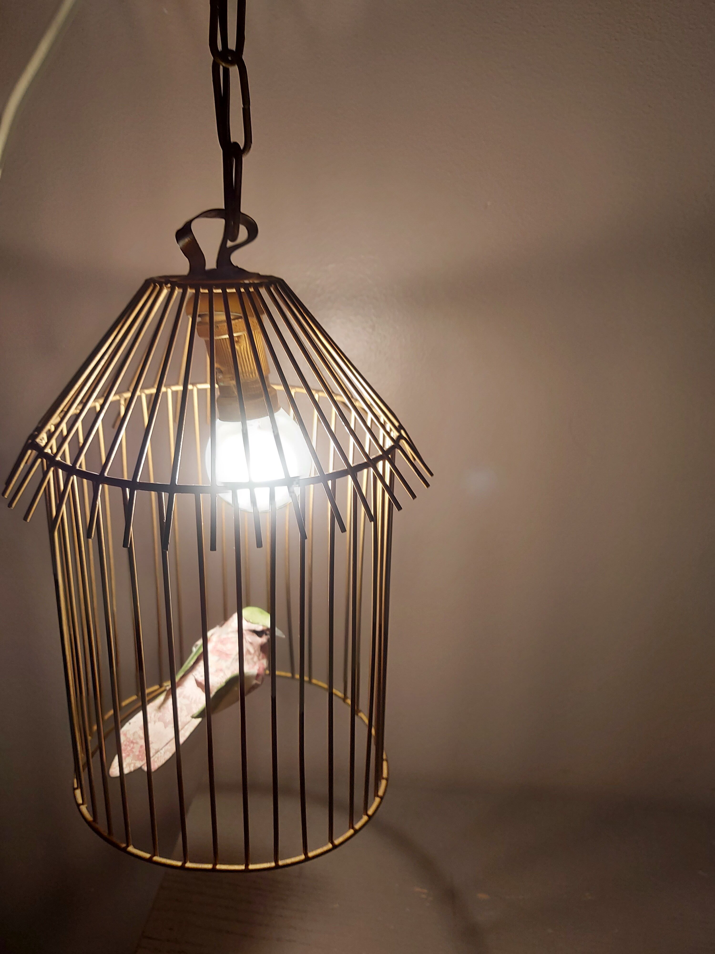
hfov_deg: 56.8
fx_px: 661
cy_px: 477
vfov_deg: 71.6
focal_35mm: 24
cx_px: 358
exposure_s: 1/50
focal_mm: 5.23
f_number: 1.8
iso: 40
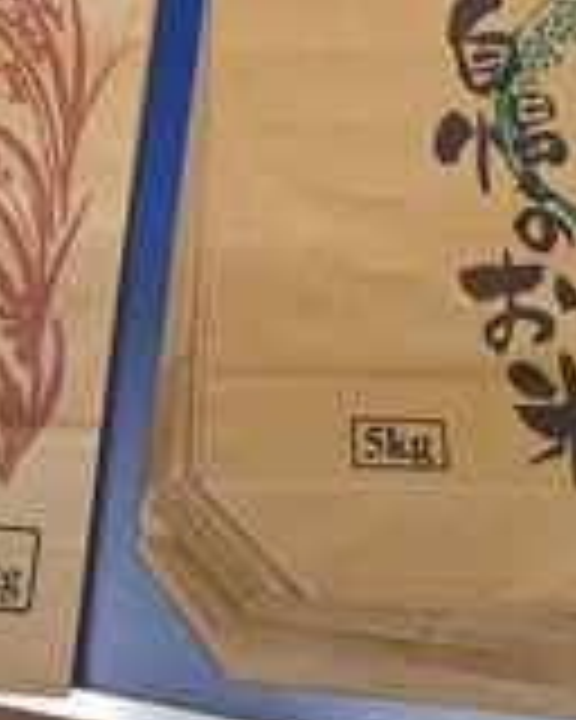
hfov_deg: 27.0
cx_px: 216
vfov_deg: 31.5
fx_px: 1193
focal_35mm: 56
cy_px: 32
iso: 200
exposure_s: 1/40
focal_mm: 5.54
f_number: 1.8
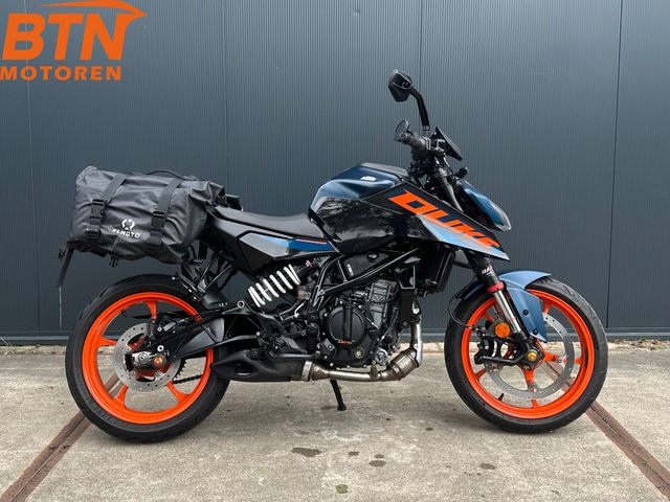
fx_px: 465
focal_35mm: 24
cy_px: 251
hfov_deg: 71.6
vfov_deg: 56.8
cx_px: 335
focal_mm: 6.86
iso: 80
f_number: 1.78
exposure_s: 1/121
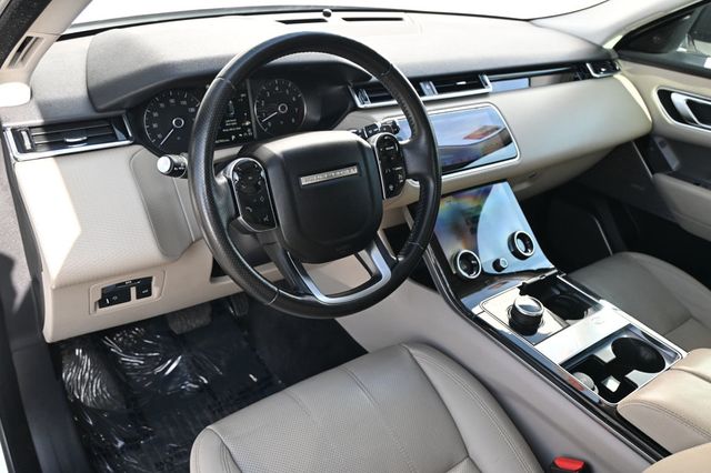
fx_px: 592
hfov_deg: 62.0
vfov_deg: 43.6
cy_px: 236
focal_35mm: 30
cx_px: 356
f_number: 3.8
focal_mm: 20
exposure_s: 1/250
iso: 400
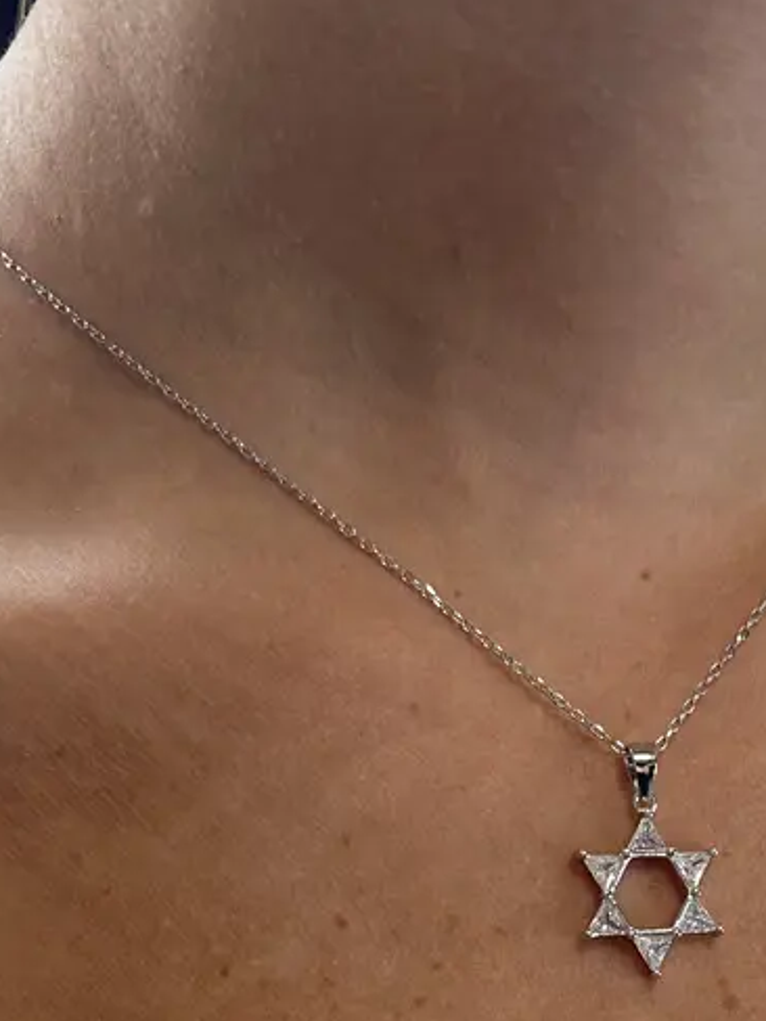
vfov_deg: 29.3
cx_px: 619
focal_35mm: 59
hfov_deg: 24.4
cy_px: 1142
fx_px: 1741
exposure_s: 1/121
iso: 100
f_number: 1.78
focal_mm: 6.86
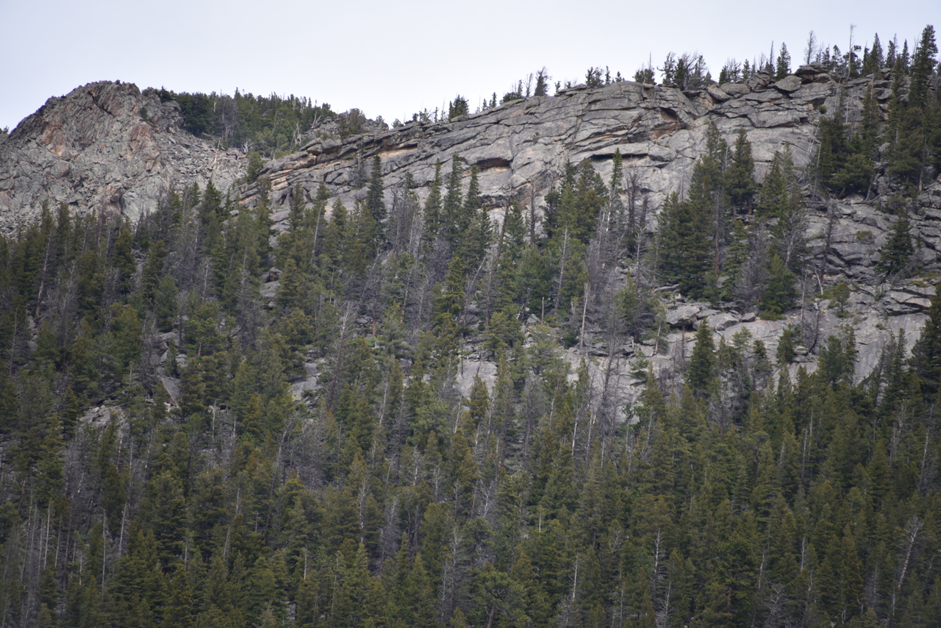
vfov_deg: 4.6
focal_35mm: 300
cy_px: 314
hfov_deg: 6.9
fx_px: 7843
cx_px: 470
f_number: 5.6
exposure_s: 1/640
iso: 280
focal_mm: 300
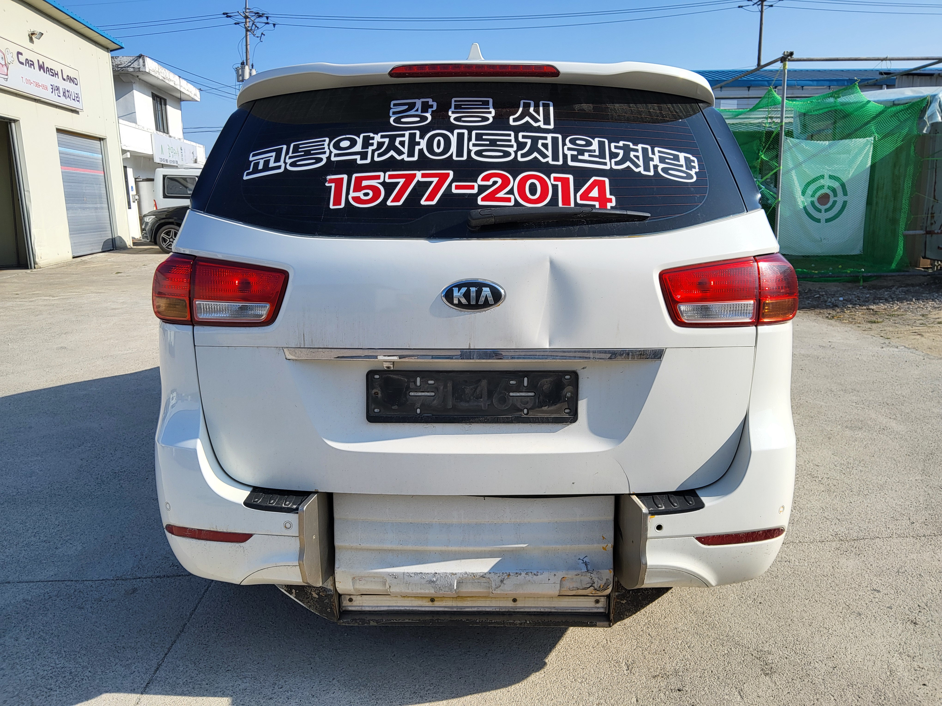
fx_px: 708
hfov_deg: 67.3
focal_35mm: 26
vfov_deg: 53.1
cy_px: 353
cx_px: 471
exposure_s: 1/664
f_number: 1.8
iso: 12
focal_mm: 3.98
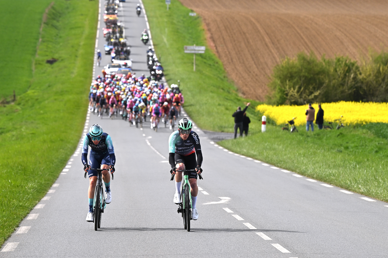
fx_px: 3071
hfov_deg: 7.2
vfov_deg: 4.8
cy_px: 129
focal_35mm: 285
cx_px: 194
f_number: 6.3
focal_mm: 190
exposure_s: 1/2000
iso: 500
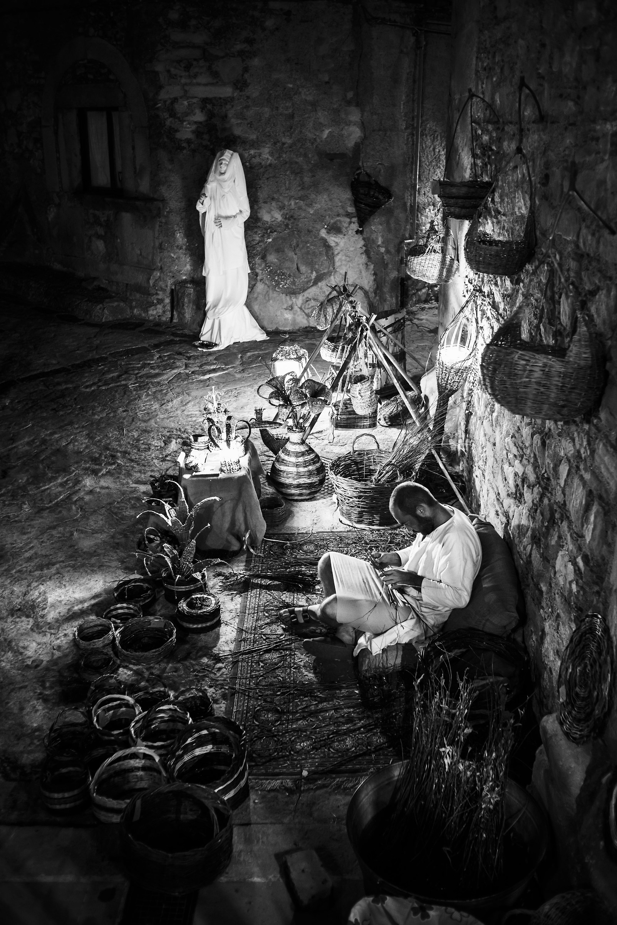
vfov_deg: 54.4
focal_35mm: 35
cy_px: 462
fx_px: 899
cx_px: 308
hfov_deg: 37.9
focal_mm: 35
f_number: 2.5
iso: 2200
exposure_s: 1/40
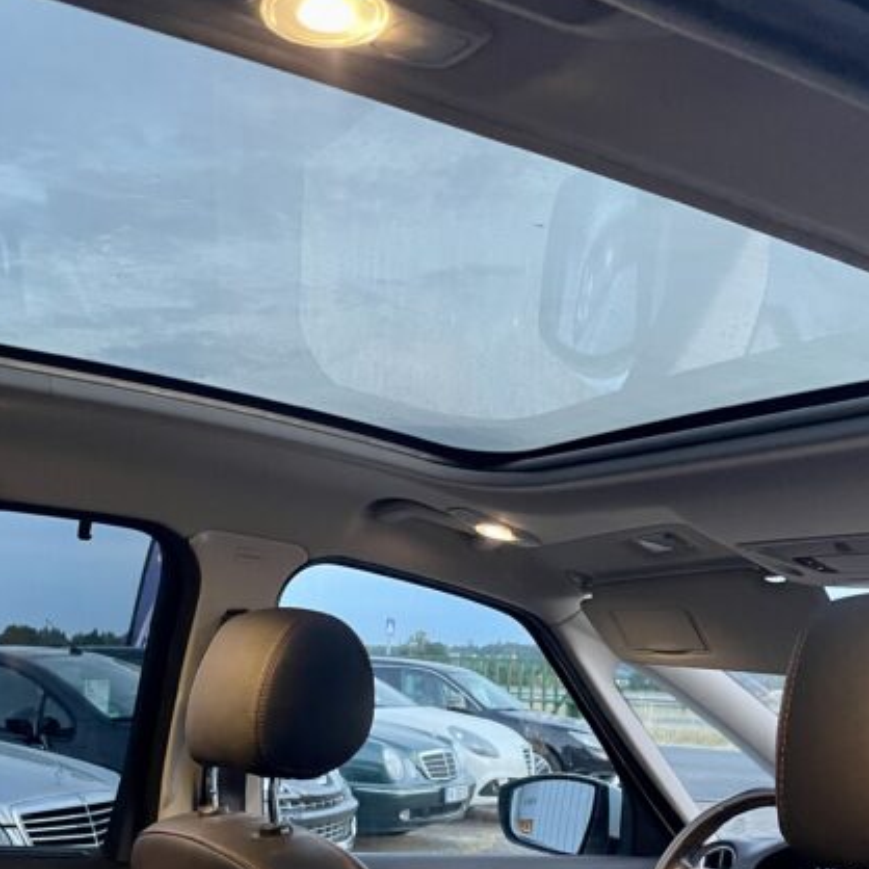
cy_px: 536
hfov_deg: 38.2
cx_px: 343
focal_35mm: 44
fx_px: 1250
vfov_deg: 38.1
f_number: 1.6
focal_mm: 4.2
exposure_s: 1/32
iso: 640
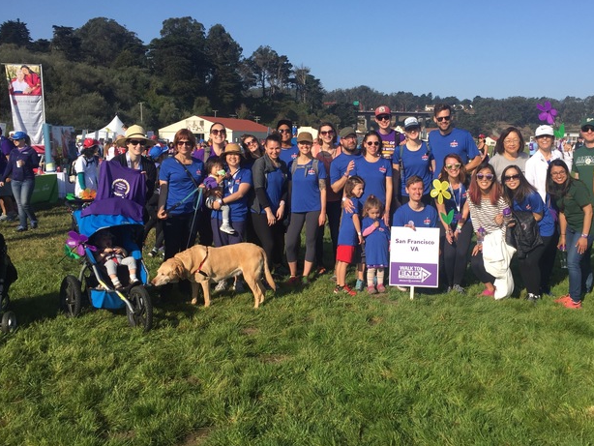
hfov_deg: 53.7
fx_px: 584
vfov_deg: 41.7
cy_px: 188
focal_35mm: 34
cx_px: 343
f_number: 2.2
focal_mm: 4.15
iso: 32
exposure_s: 1/1883
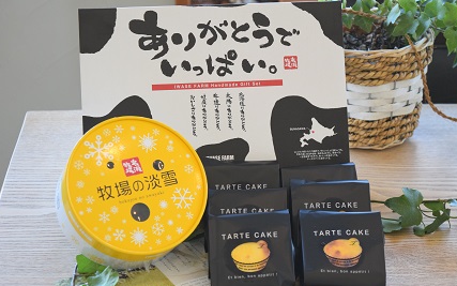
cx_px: 232
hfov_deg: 23.4
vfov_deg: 14.8
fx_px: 1103
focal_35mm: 89
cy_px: 152
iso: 1250
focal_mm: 55
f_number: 5.6
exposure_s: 1/125
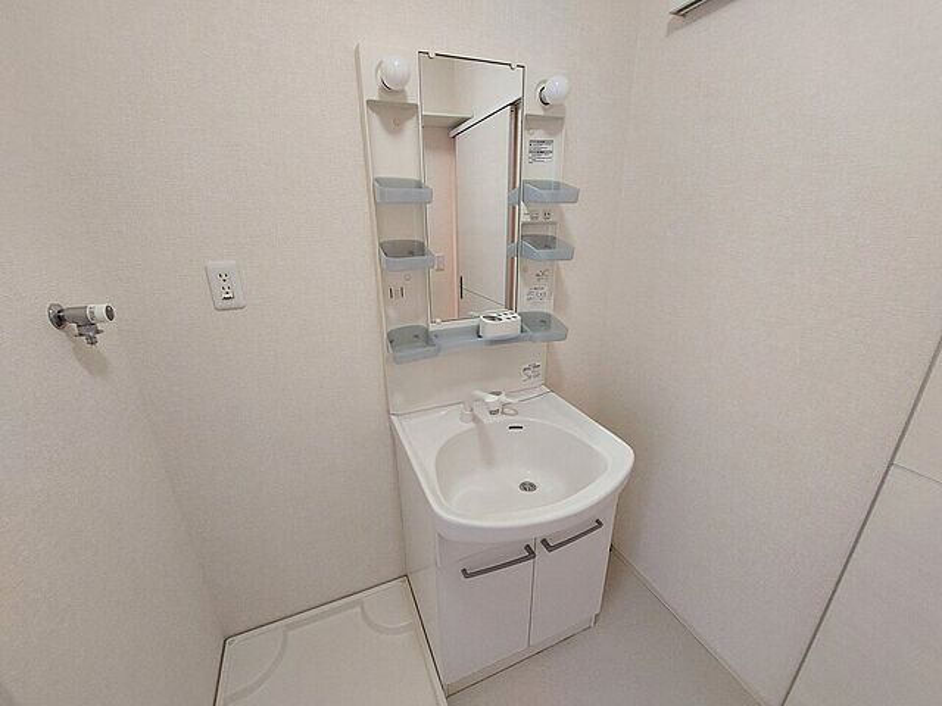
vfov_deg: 89.9
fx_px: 354
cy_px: 353
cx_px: 471
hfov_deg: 106.2
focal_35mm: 13
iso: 500
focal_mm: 1.74
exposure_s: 1/24
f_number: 2.2
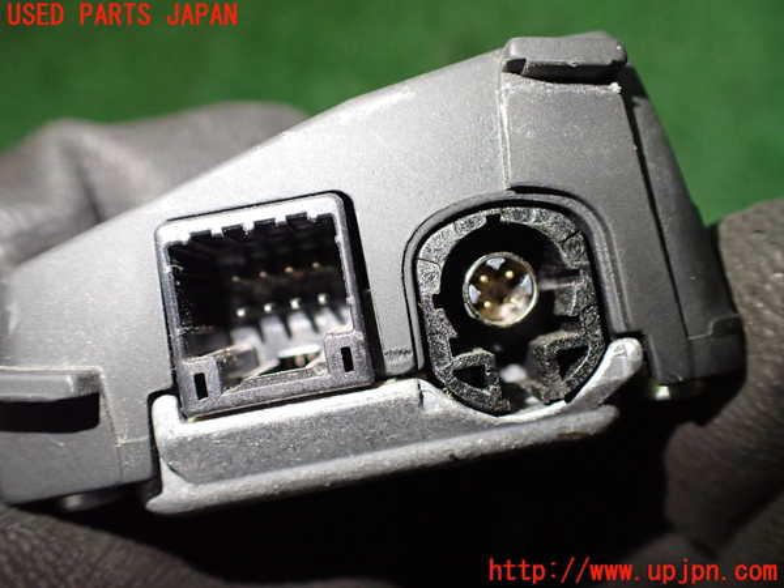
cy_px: 294
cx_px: 392
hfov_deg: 60.0
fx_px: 679
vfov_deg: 46.8
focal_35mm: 30
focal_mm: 5.4
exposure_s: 1/125
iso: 800
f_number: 2.3
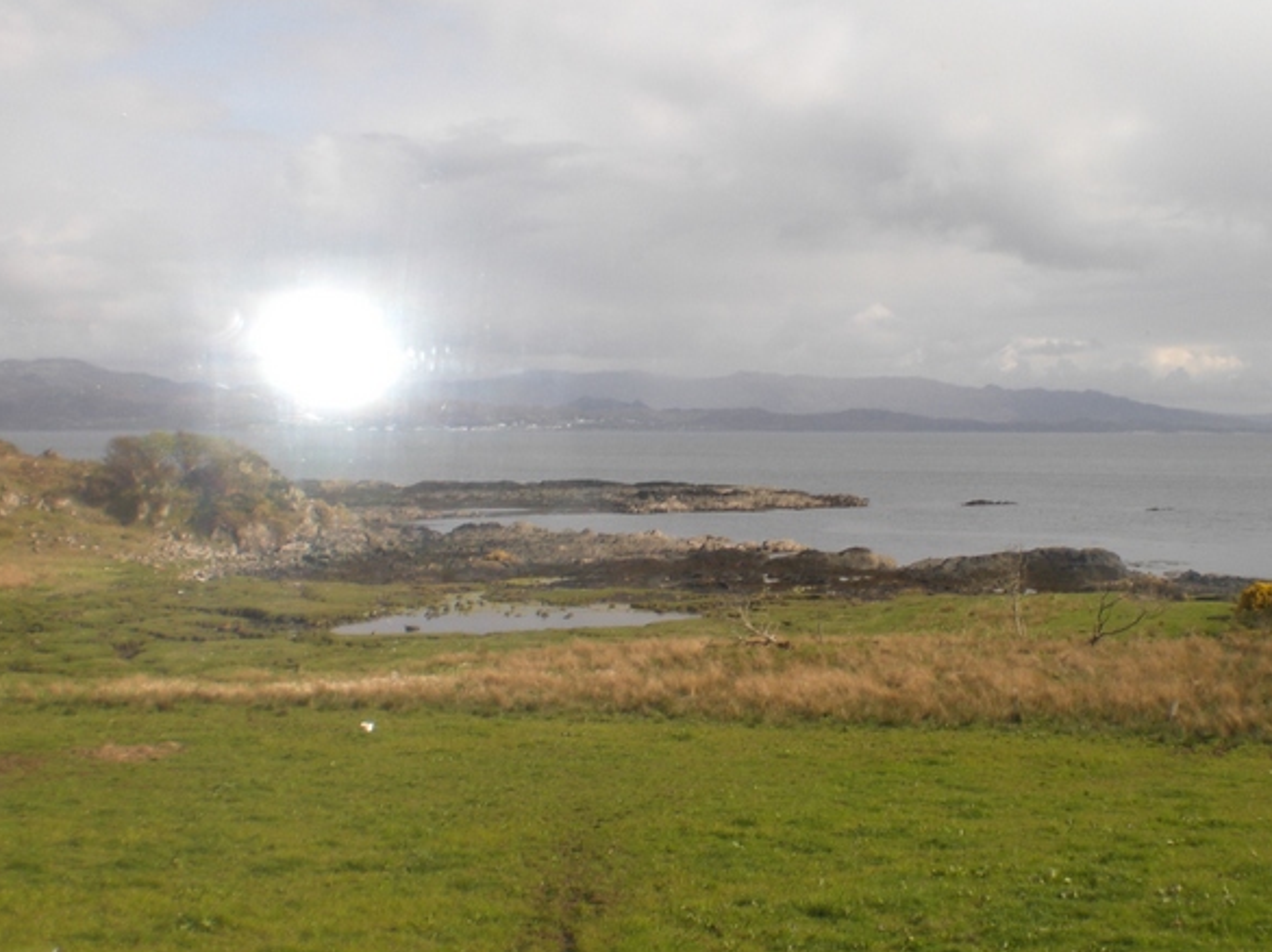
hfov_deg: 36.7
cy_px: 528
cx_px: 752
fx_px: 1910
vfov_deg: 28.0
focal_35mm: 52
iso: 50
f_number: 4.4
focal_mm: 6.3
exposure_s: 1/320
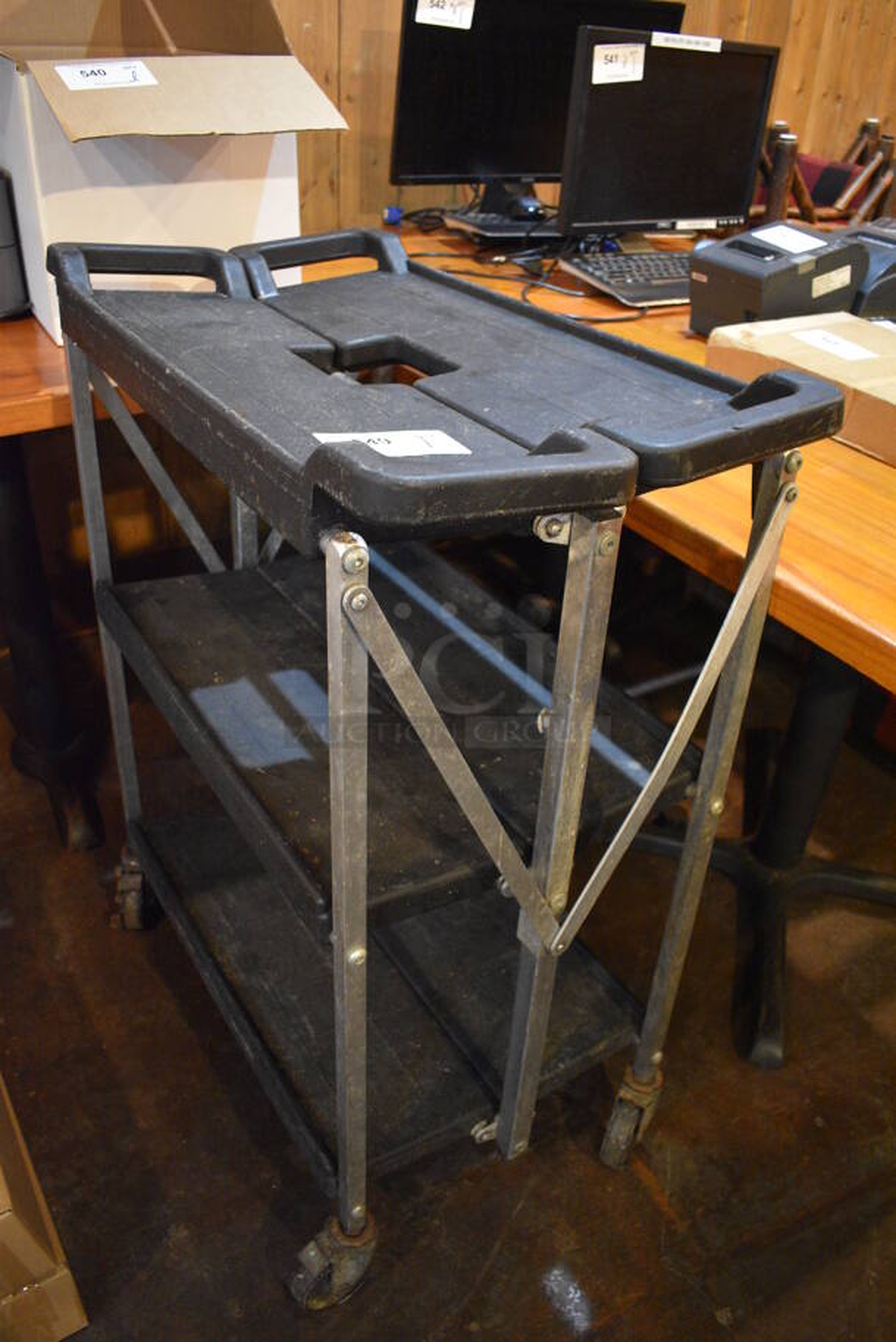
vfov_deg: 67.3
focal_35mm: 27
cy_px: 671
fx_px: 1006
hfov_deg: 48.0
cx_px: 448
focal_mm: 18
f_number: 3.5
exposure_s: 1/20
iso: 3200
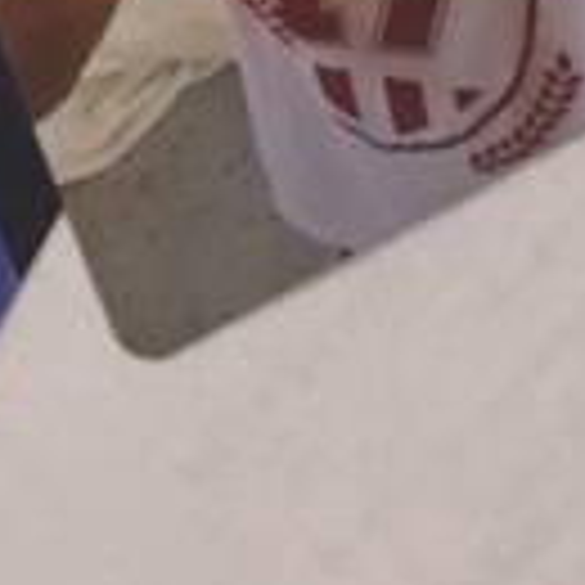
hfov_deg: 8.4
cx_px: 968
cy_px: -1508
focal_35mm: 202
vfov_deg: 7.1
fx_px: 3862
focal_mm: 4.15
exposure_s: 1/30
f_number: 2.2
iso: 125
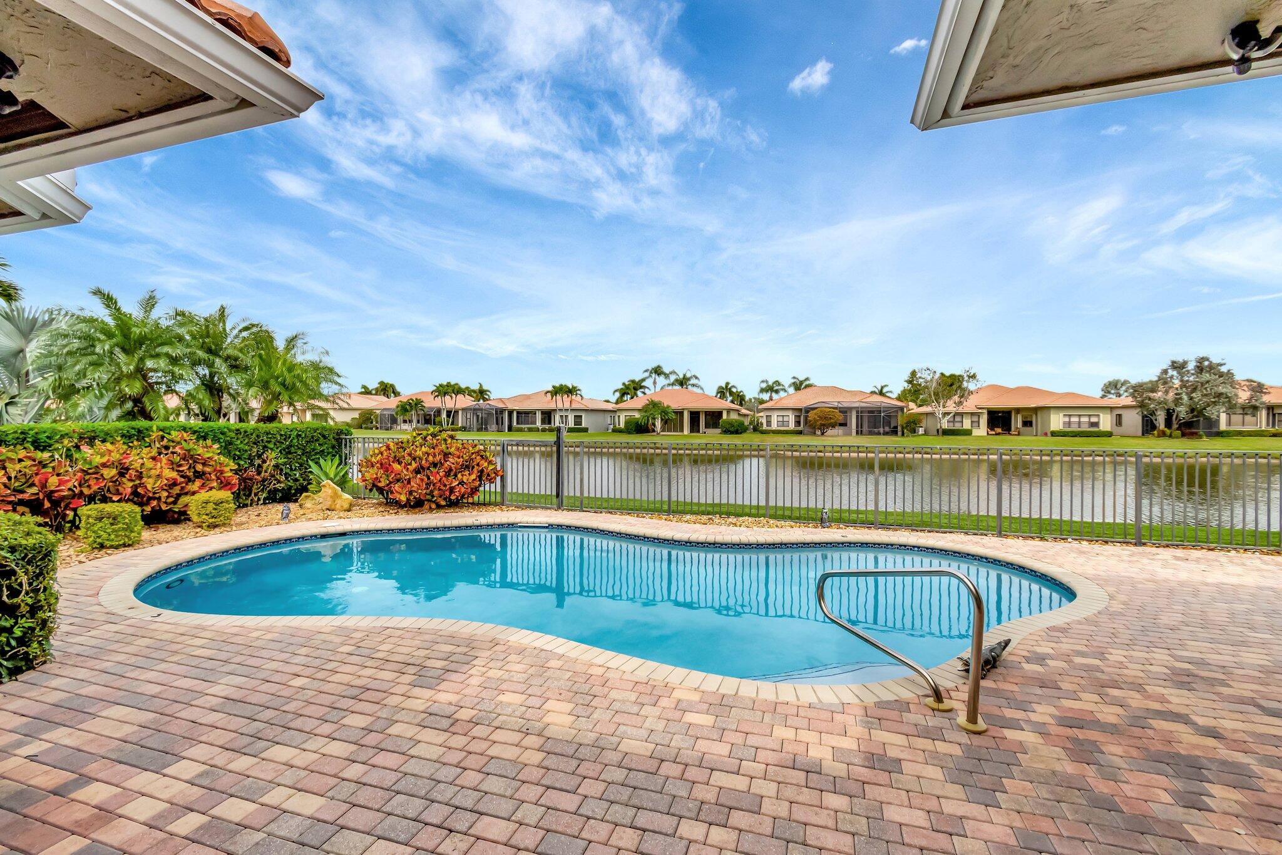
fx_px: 534
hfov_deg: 100.4
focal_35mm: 15
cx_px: 641
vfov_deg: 77.3
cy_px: 428
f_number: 8
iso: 1000
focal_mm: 10
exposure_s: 1/6400
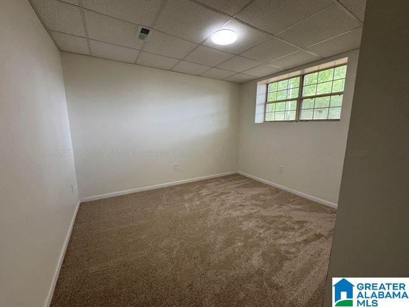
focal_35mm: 14
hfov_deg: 102.1
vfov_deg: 85.7
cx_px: 204
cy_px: 154
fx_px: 165
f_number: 2.2
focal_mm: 2.22
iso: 200
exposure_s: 1/120
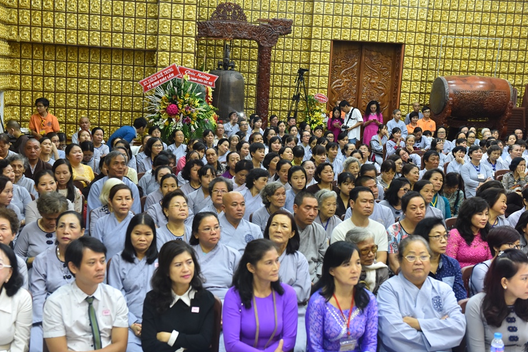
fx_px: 777
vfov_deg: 25.5
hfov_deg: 37.5
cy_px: 186
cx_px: 244
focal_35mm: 53
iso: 2500
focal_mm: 48
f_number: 4.5
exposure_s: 1/80
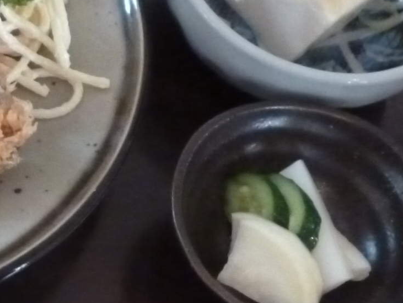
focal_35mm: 98
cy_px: 310
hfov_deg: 18.7
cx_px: -107
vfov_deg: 14.8
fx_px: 1141
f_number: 3.1
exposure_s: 1/15
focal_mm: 5
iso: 800
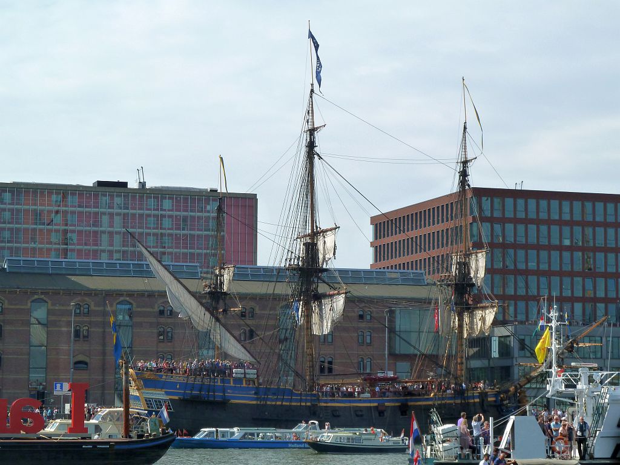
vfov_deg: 14.2
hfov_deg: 18.9
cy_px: 232
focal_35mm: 104
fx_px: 1863
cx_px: 310
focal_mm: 17
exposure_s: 1/500
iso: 125
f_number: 5.6
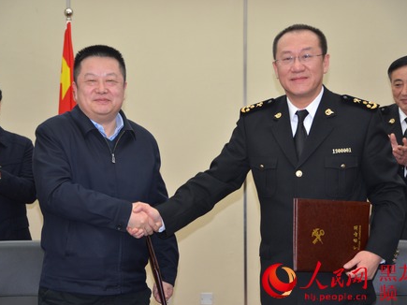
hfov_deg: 18.3
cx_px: 206
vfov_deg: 13.8
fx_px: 1264
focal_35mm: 108
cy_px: 154
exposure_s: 1/60
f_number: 5
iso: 800
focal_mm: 65
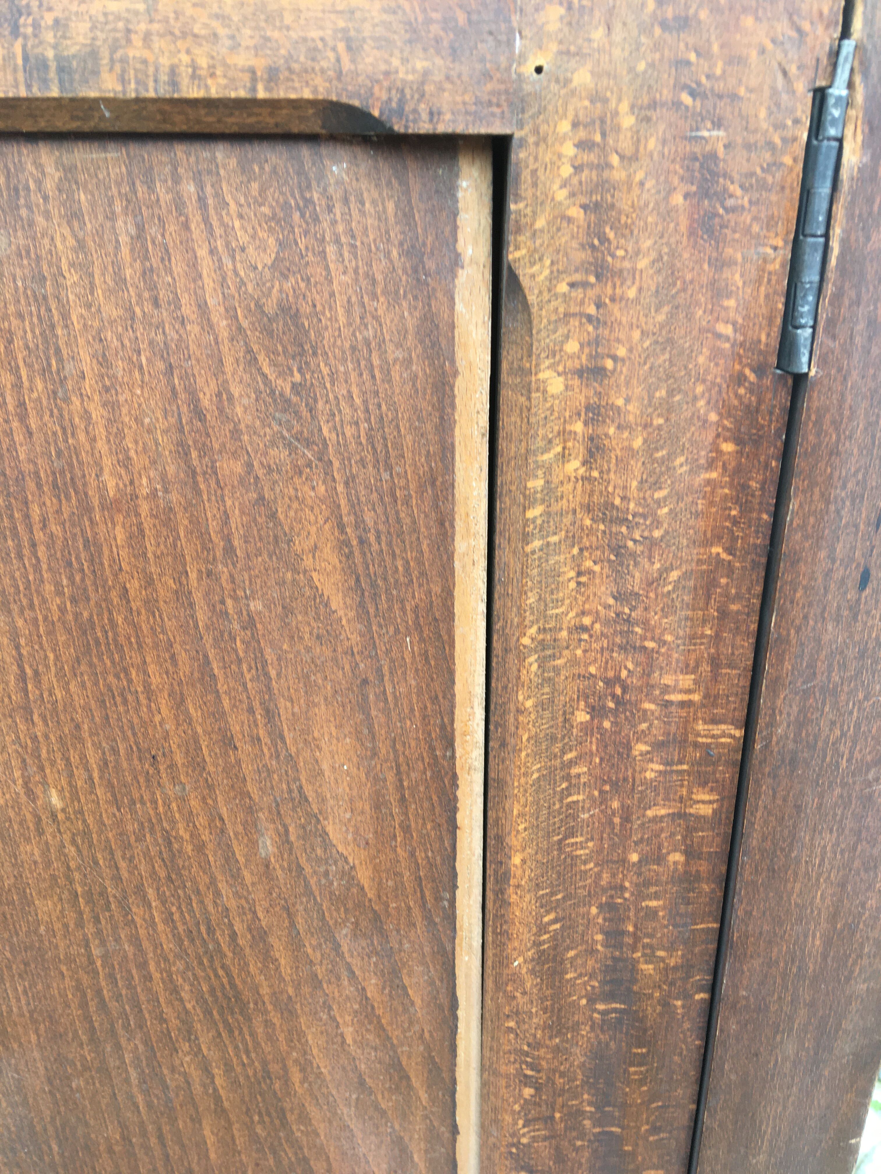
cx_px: 440
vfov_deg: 61.7
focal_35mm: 29
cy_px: 587
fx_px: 984
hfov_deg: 48.2
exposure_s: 1/100
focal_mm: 4.15
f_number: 2.2
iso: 40
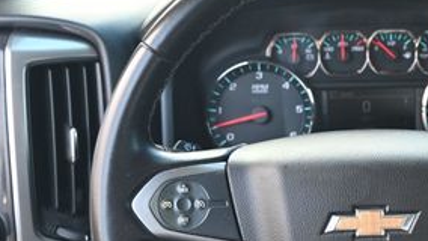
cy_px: 206
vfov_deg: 13.9
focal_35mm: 87
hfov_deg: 23.9
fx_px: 985
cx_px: 371
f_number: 4.2
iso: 500
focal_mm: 24.5
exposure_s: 1/125
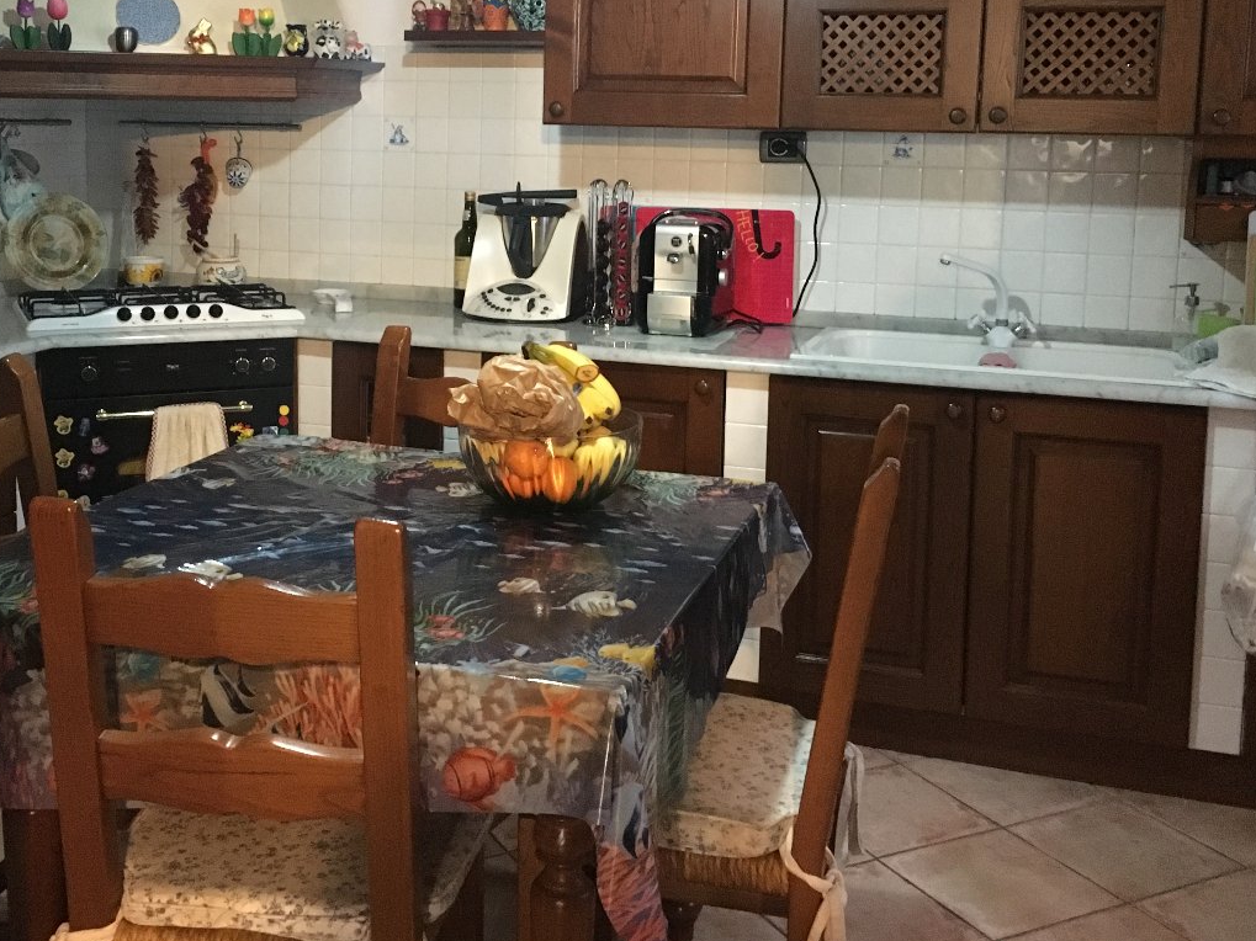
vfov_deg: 34.7
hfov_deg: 45.7
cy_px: 283
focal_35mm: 41
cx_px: 553
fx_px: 1487
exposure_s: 1/17
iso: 400
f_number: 2.2
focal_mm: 4.15
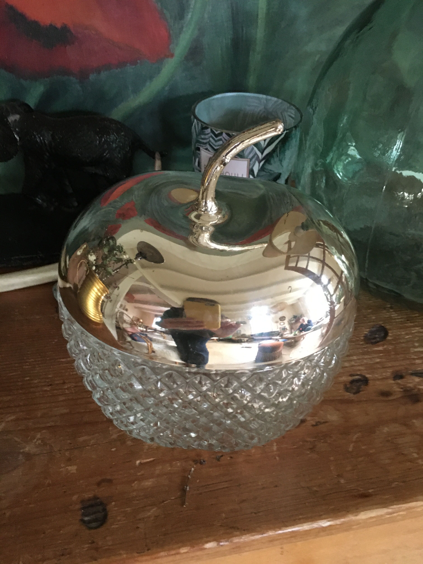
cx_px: 212
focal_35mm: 29
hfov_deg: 48.2
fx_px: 472
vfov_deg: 61.7
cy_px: 282
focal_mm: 4.15
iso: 320
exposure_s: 1/17
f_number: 2.2
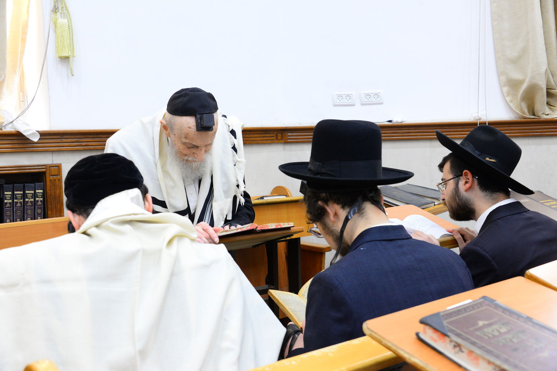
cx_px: 278
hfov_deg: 48.5
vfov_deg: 33.4
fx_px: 619
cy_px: 186
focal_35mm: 40
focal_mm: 40
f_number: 5.6
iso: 2500
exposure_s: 1/125
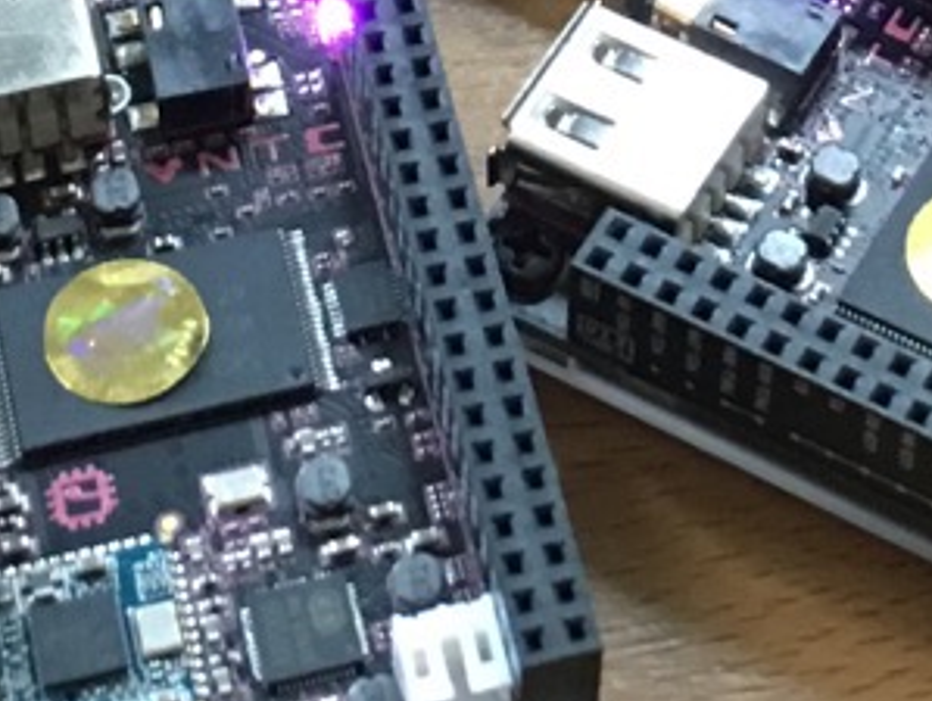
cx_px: 1044
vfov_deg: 9.2
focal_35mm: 155
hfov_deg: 12.5
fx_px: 4178
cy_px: -502
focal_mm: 4.15
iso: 125
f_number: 2.2
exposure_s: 1/17
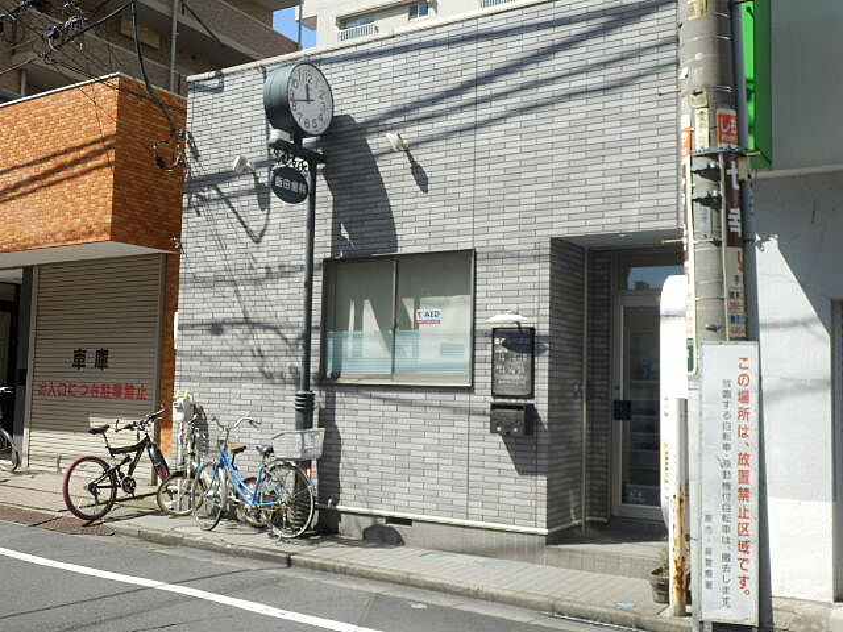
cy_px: 316
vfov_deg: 34.3
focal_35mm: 42
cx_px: 422
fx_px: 1023
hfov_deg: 44.8
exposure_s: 1/500
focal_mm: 7.4
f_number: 4
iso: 80
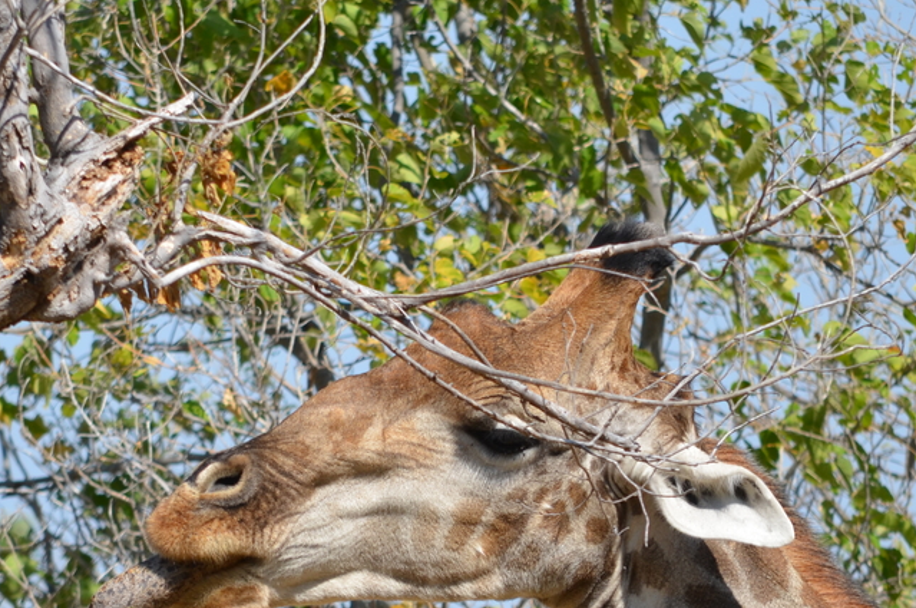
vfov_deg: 1.5
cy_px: 394
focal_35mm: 901
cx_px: 404
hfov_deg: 2.3
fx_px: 22891
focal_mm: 300
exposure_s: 1/640
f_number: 6.3
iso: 200
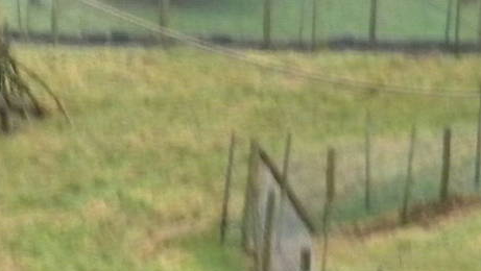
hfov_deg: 15.2
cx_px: -105
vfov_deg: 8.9
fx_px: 1736
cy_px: 117
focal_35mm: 136
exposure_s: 1/312
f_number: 3.7
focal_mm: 6.4
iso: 400
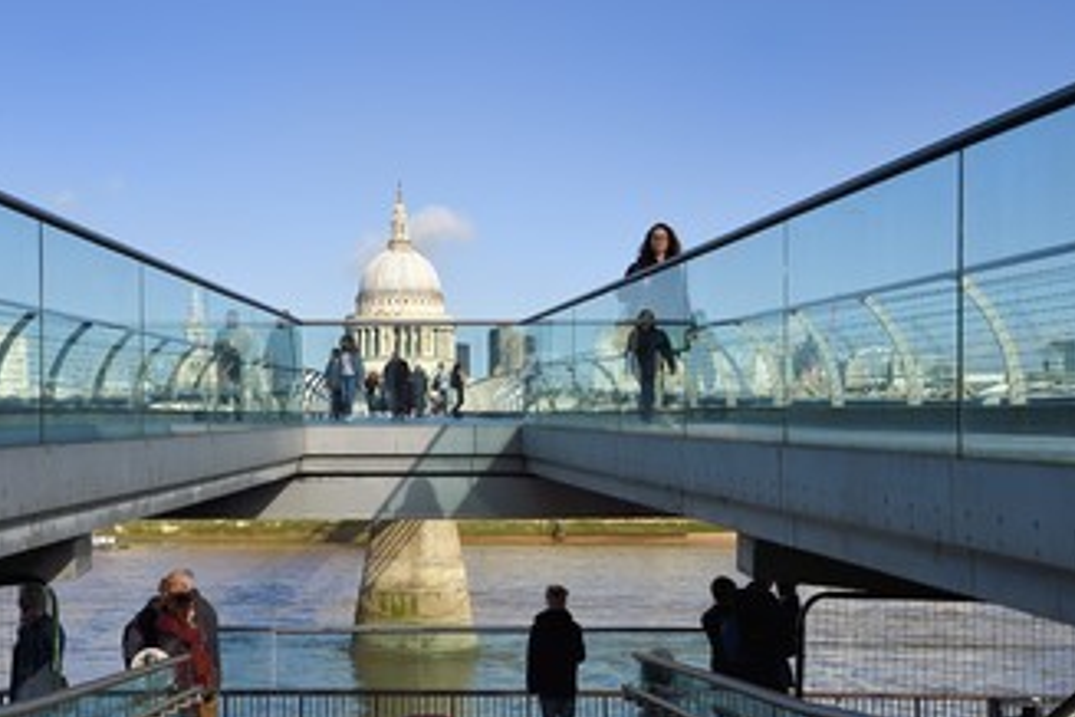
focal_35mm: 54
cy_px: 437
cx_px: 414
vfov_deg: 25.0
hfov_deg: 36.7
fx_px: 1612
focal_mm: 42
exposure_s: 1/250
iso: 200
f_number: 13
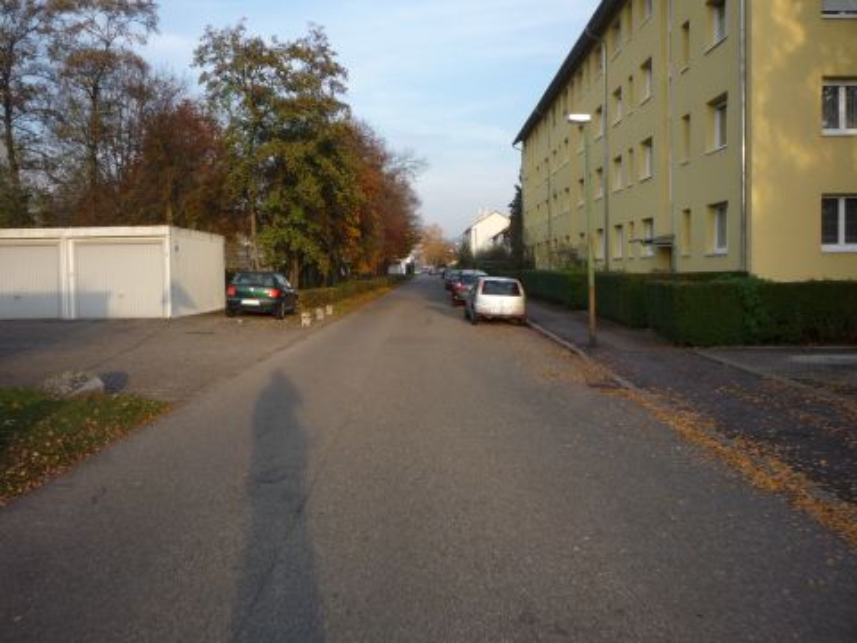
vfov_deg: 44.2
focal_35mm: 32
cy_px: 322
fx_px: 792
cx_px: 428
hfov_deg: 56.8
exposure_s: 1/200
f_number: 4
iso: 100
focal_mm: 5.2
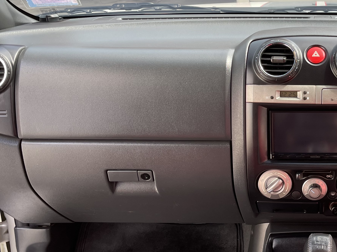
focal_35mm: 57
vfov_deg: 25.5
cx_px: 322
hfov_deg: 31.7
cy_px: 81
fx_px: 555
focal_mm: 5.1
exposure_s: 1/121
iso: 80
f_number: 1.6
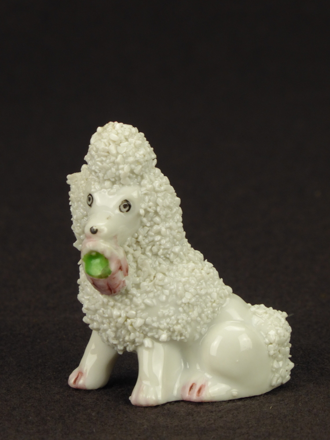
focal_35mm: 373
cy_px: 220
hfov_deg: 4.0
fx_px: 4741
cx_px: 165
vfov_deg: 5.3
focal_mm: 66.8
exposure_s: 1/40
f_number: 6
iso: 200
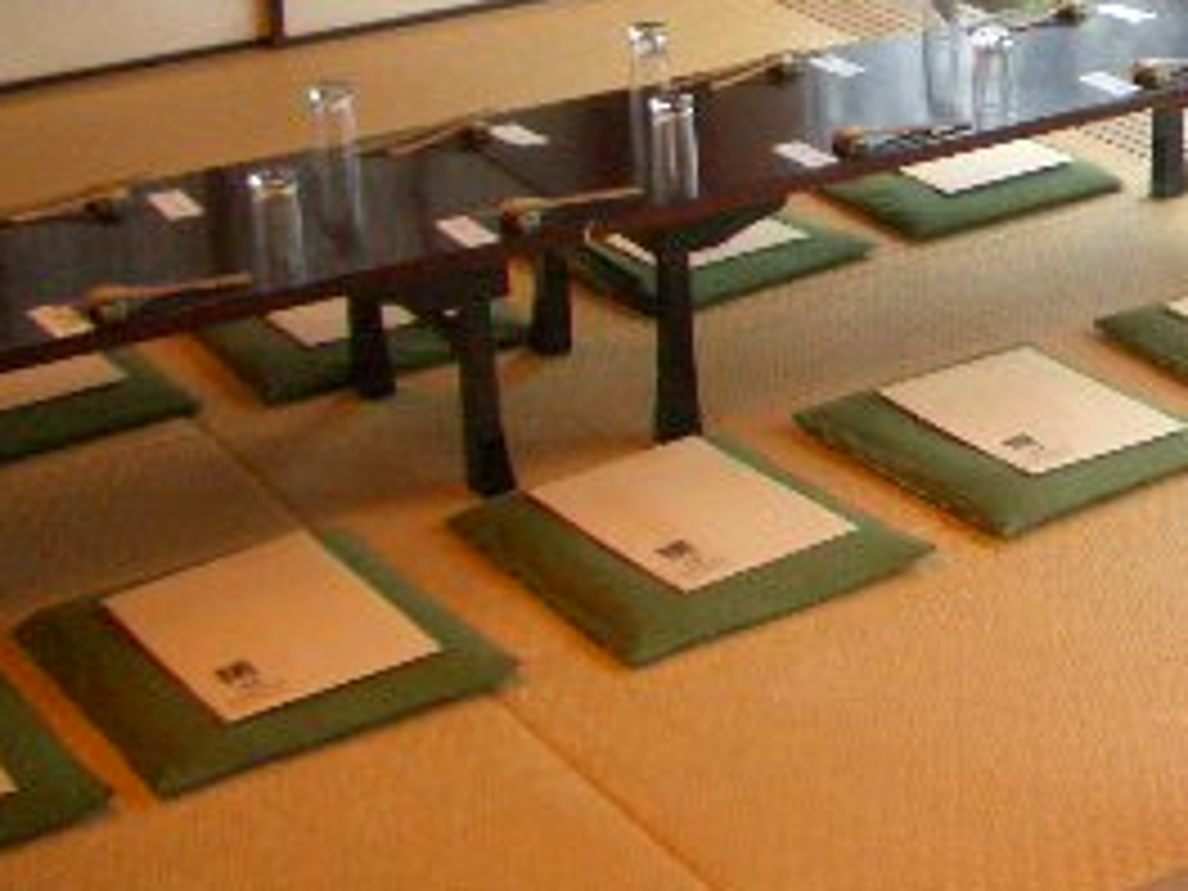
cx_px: 1332
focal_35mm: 85
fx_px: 2917
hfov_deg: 21.7
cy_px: -162
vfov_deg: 16.7
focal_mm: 5.8
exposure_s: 1/30
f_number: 2.6
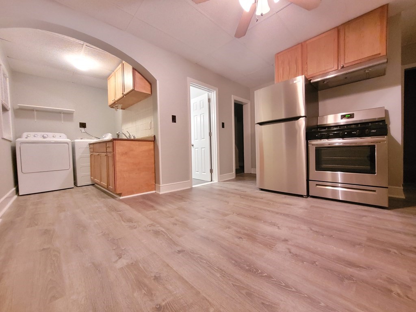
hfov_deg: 106.2
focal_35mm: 13
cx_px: 208
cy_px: 156
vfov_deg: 89.9
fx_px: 156
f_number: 2.2
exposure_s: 1/24
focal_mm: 1.74
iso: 1000
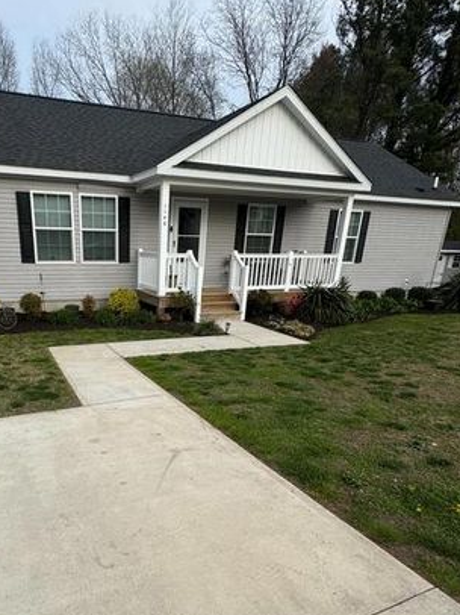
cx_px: 142
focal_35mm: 23
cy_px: 392
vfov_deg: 72.5
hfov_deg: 57.1
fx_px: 408
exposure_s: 1/921
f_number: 2.2
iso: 40
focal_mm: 2.22
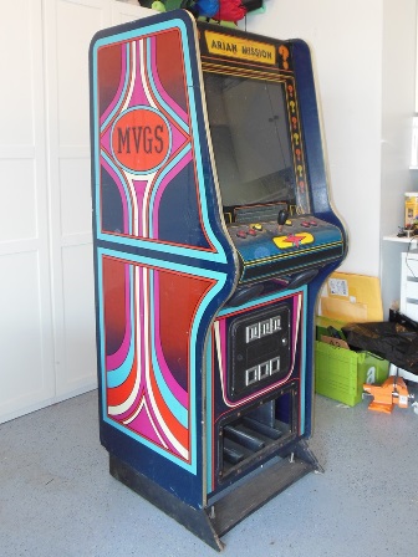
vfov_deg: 69.4
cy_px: 278
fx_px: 403
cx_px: 209
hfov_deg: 54.9
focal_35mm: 25
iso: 200
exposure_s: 1/30
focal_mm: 4.5
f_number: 3.2
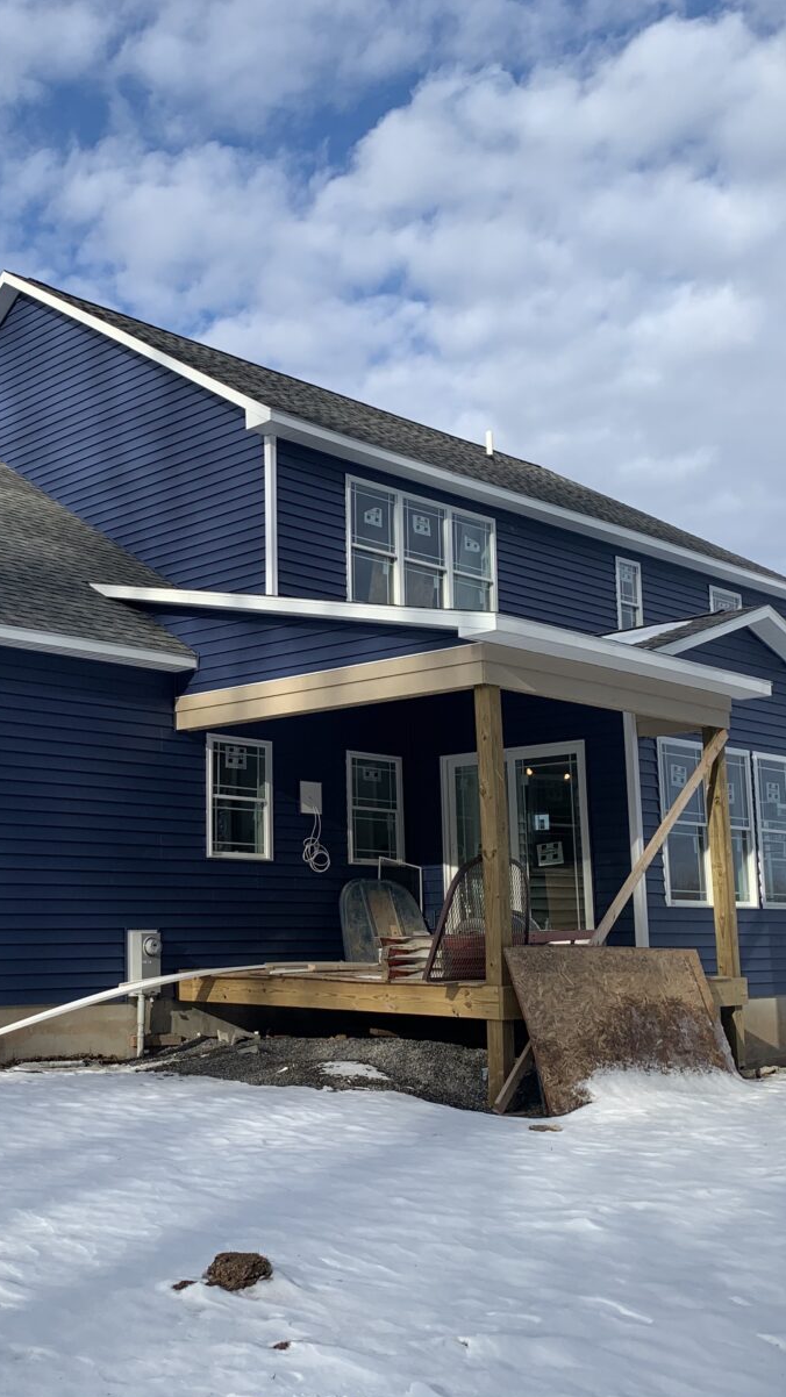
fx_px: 1408
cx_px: 199
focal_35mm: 38
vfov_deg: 52.8
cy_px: 700
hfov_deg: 30.7
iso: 25
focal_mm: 4.25
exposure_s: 1/1992
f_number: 1.8
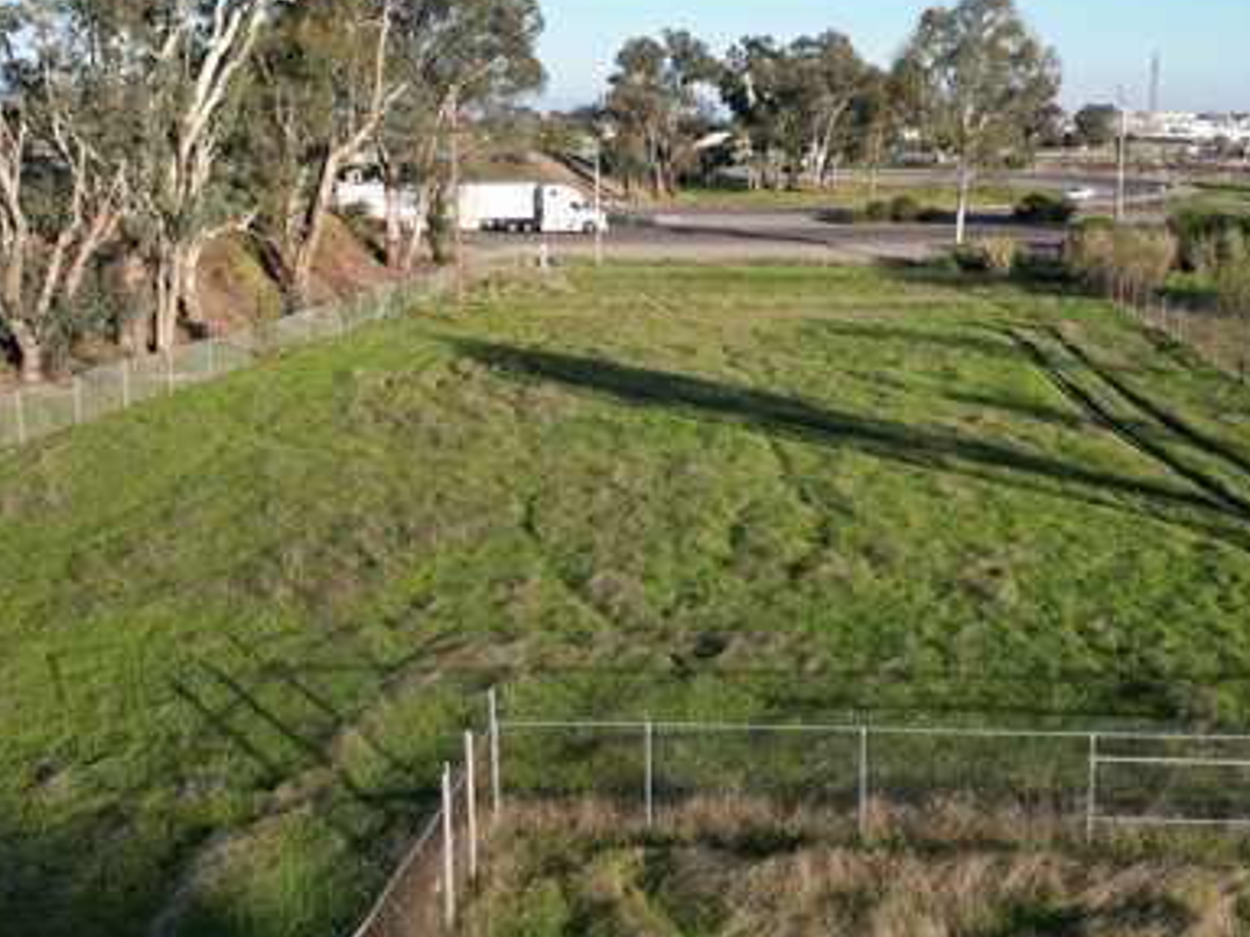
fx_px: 1444
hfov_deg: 46.5
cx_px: 749
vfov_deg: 35.8
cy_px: 371
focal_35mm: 40
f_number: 1.7
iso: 130
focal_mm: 6.72
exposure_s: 1/1600
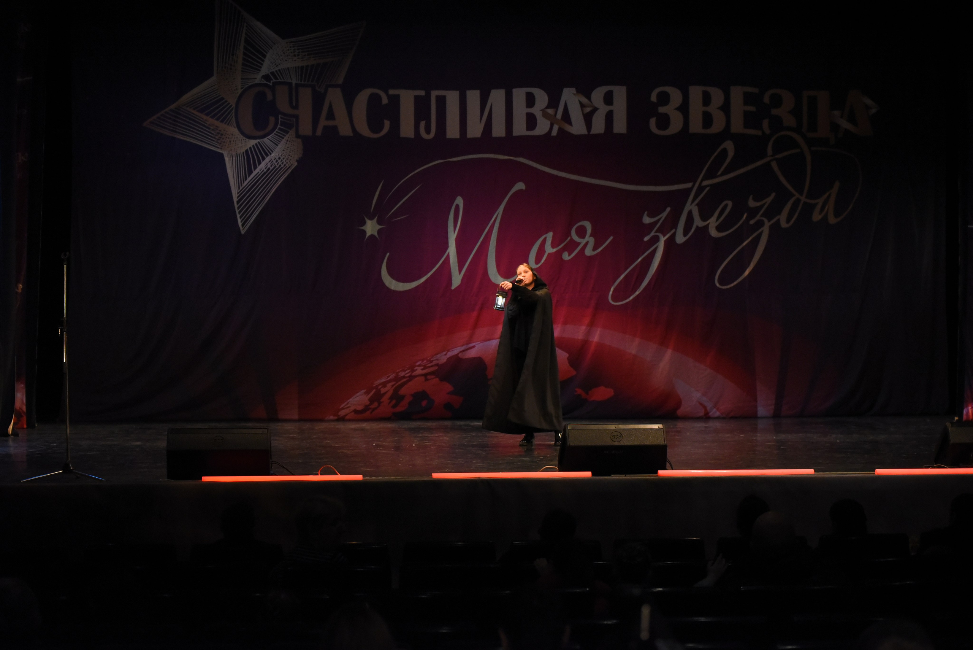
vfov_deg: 19.5
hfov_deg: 28.8
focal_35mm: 70
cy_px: 325
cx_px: 486
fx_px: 1893
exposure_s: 1/800
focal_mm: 70
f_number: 3.2
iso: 5000
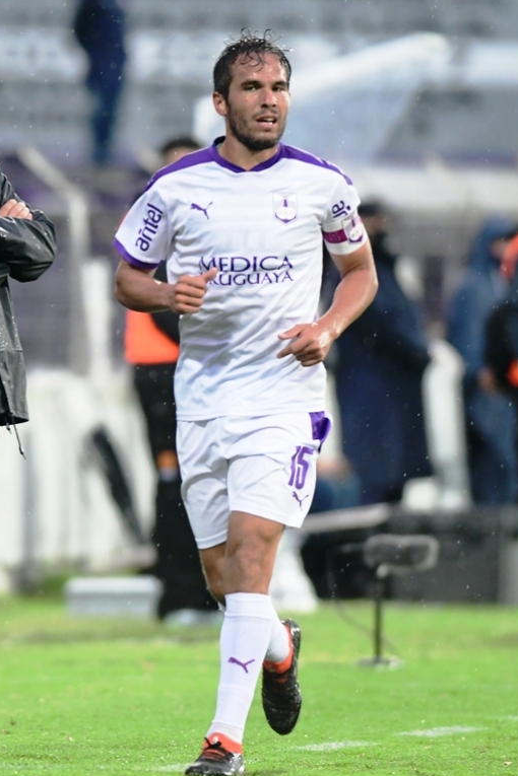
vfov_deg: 3.0
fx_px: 14632
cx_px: 61
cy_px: 389
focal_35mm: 678
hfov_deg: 2.0
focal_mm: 300
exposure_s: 1/800
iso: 2500
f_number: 3.2
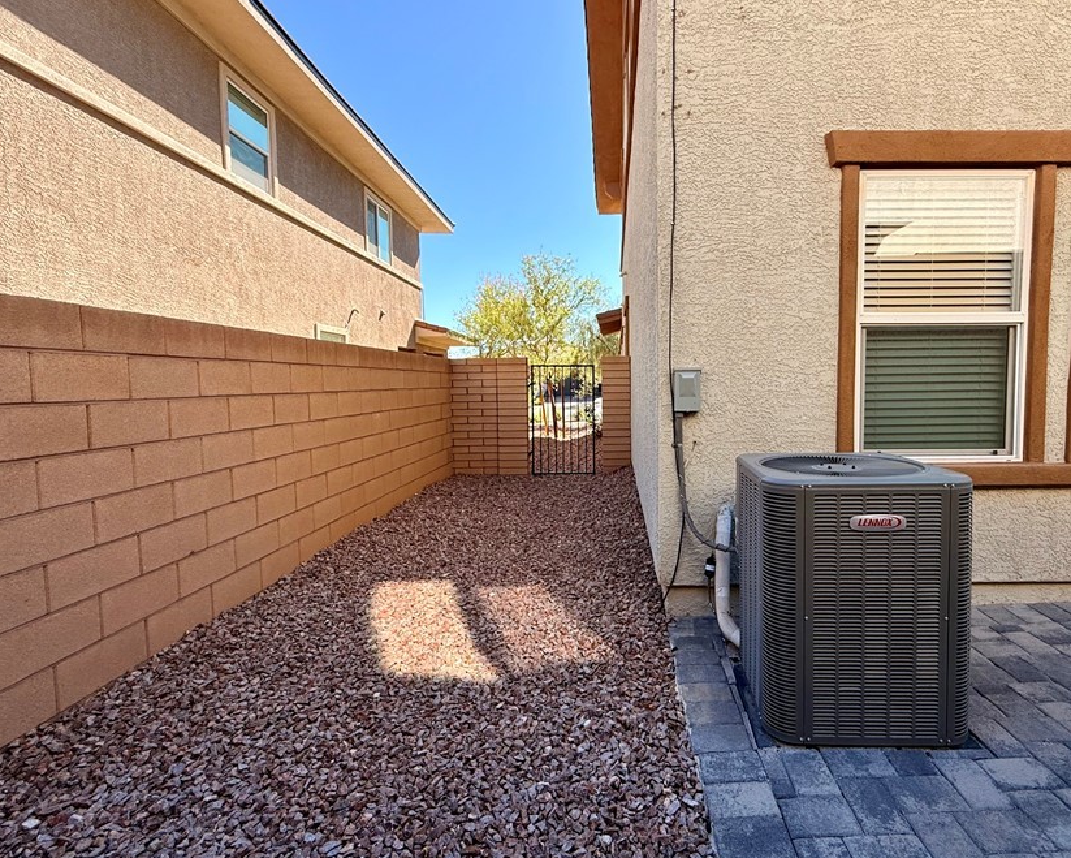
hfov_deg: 88.9
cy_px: 414
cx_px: 621
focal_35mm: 17
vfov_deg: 77.0
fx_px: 539
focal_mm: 2.22
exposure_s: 1/564
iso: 64
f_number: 2.2
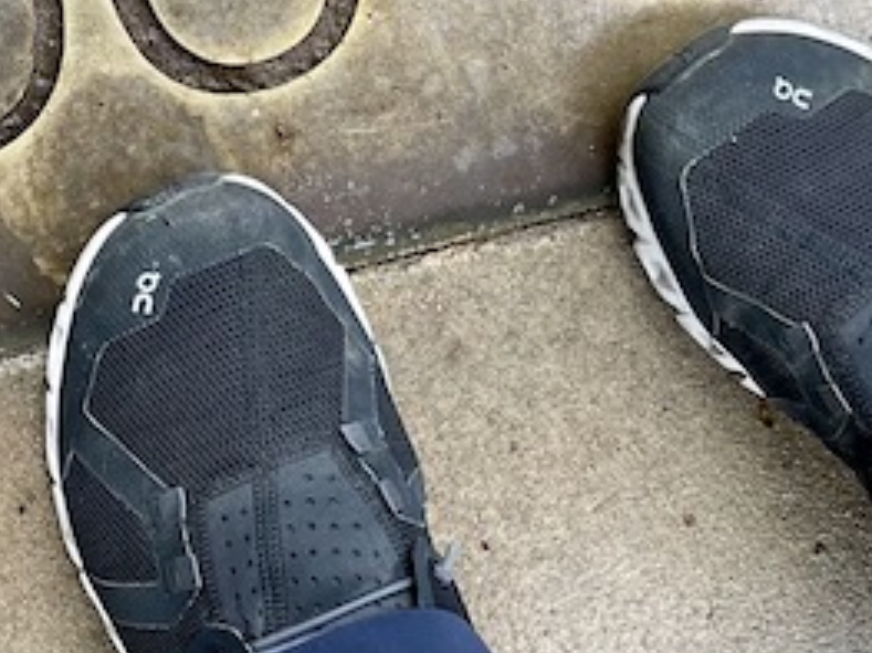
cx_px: -3
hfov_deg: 17.2
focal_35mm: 112
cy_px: -209
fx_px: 2820
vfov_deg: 12.8
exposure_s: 1/297
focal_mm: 5.1
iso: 32
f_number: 1.6
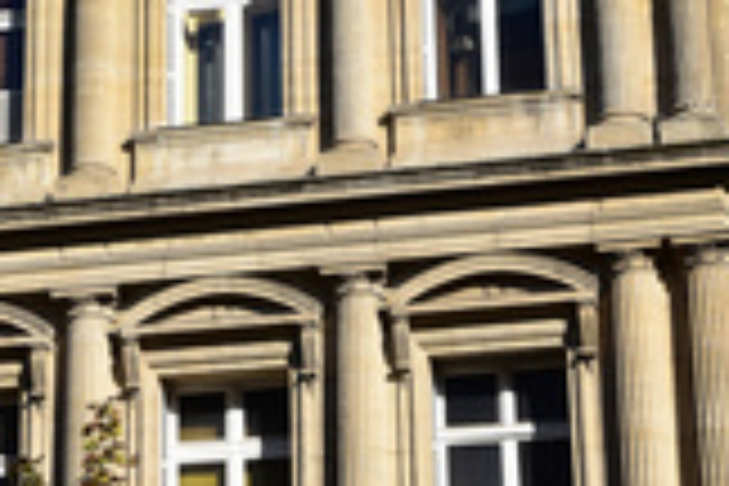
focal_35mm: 144
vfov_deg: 9.5
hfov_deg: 14.2
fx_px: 2916
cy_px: 128
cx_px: 162
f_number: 11
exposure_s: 1/500
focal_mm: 55
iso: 400
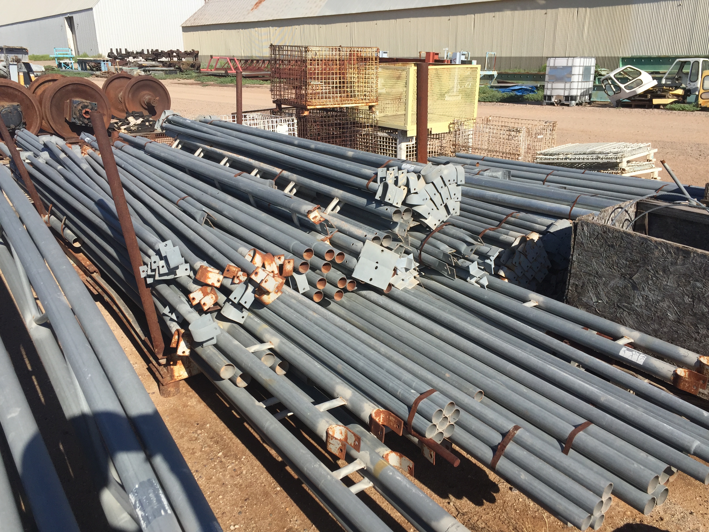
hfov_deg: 61.7
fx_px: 594
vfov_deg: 48.2
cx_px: 354
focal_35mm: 29
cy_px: 266
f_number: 2.2
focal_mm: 4.15
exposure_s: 1/2475
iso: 32
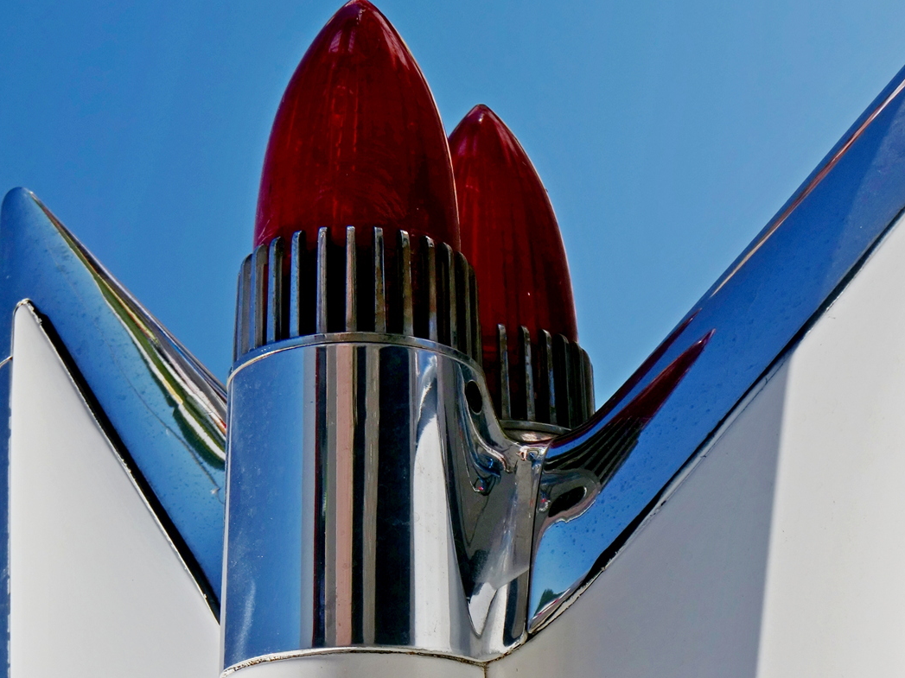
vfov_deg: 30.9
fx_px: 1229
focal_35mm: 47
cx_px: 434
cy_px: 307
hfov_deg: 40.4
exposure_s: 1/2000
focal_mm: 20
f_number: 5
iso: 100
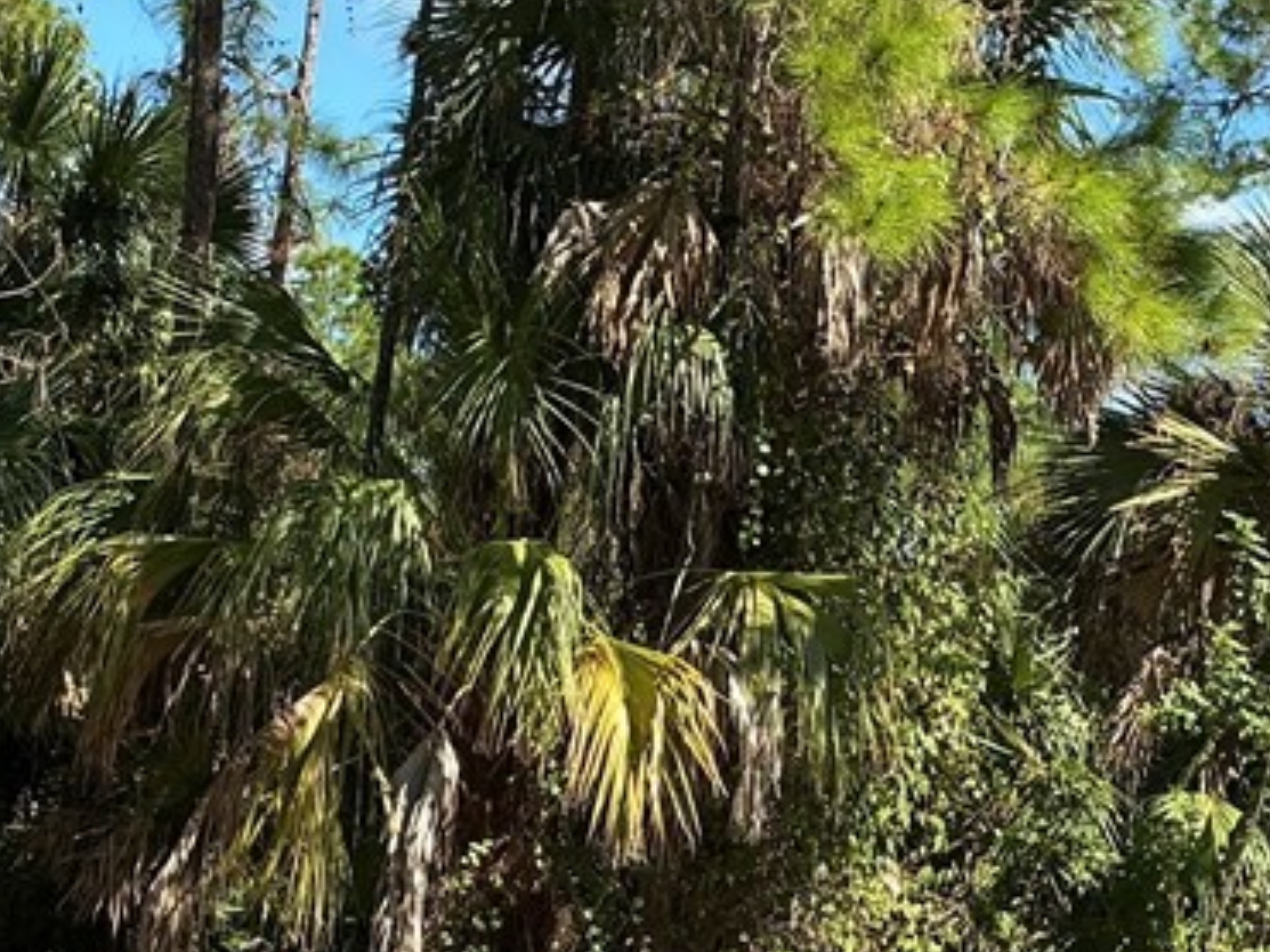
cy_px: 397
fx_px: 2934
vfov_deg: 18.4
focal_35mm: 80
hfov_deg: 24.3
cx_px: 866
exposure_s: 1/883
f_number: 1.8
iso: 25
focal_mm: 3
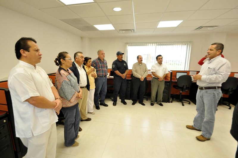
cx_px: 119
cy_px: 79
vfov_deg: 77.2
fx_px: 99
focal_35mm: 15
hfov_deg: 100.5
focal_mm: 10
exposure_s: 1/100
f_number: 5.6
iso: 1000
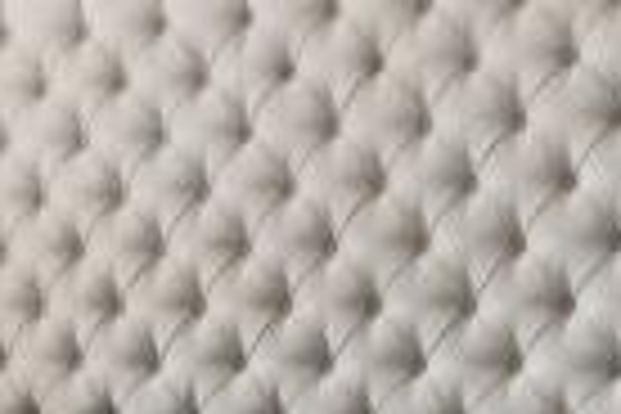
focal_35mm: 119
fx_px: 2053
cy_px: 423
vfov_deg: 11.4
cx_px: -364
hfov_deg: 15.6
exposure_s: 1/20
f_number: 8
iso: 640
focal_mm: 16
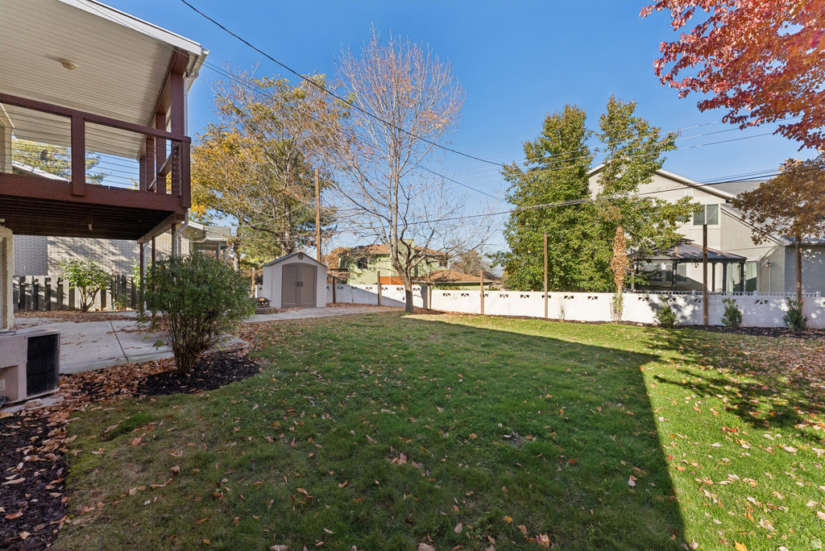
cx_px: 412
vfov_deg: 81.3
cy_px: 276
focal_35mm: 14
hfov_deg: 104.2
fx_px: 321
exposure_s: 1/1000
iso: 640
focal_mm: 14
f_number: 8
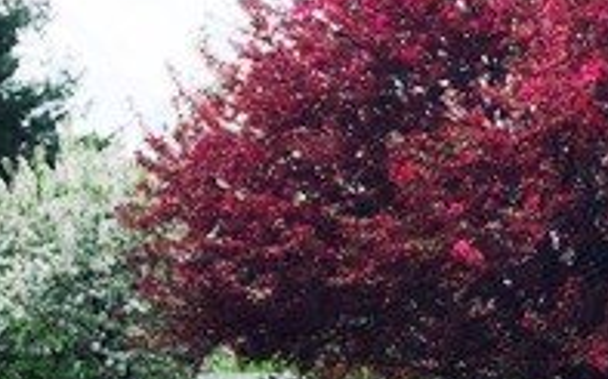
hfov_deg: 20.4
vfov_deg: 12.4
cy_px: 567
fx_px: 1657
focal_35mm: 100
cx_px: 531
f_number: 2.2
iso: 32
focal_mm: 4.15
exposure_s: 1/1130
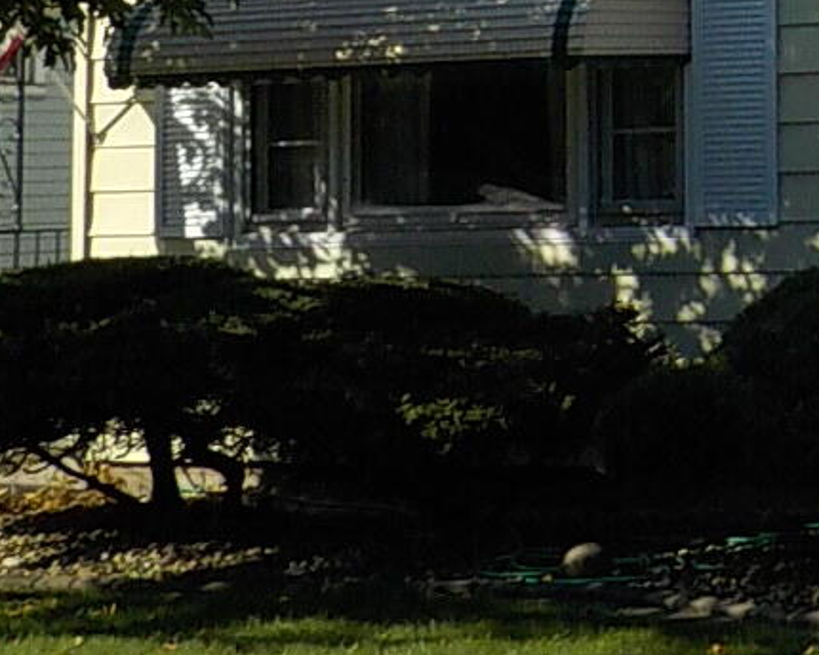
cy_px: -189
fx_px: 2642
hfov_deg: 16.1
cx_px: 1242
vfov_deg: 13.6
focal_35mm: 109
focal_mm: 4.1
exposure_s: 1/1250
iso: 125
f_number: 3.3
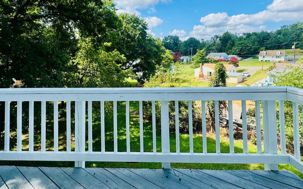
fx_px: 157
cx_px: 142
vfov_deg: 59.9
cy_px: 55
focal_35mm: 19
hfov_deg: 87.9
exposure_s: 1/1020
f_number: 2.2
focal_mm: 2.22
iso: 40
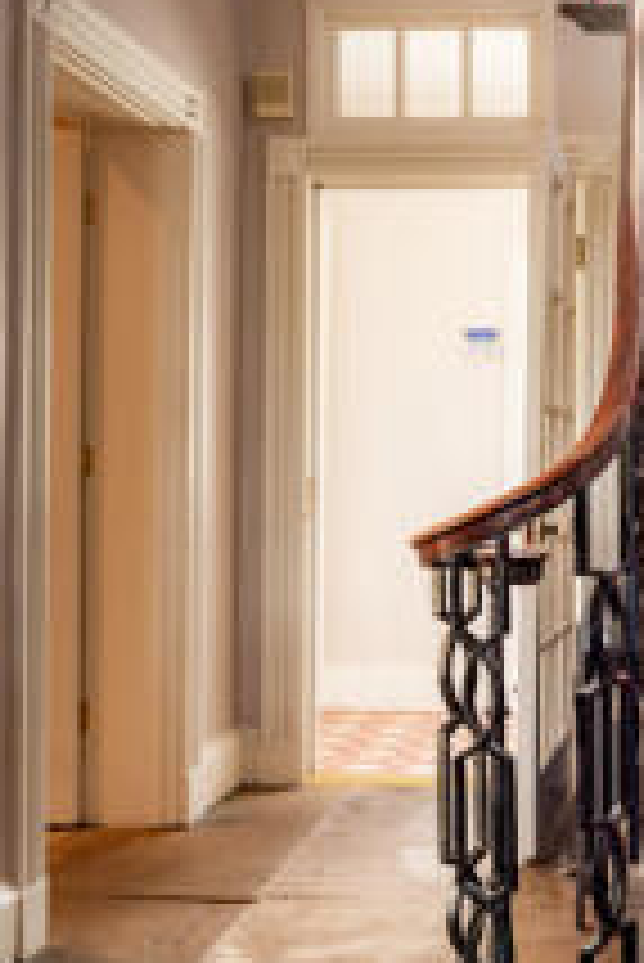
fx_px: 1313
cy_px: 380
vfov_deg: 40.1
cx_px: 583
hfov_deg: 26.6
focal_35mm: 49
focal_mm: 24
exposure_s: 1/13
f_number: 5.6
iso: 200
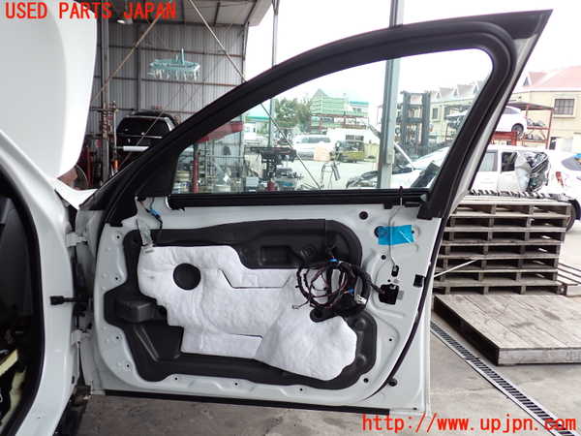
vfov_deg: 46.8
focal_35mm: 30
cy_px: 218
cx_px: 290
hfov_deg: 60.0
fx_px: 504
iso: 100
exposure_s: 1/320
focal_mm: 5.4
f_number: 2.3
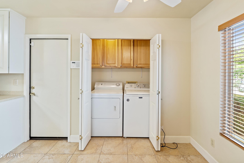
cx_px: 124
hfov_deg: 93.3
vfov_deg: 70.4
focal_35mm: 17
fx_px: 115
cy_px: 77
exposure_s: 1/5
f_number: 8
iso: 800
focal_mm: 16
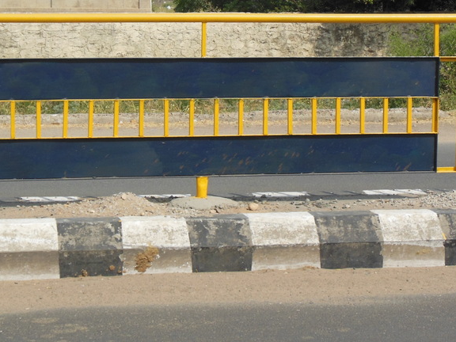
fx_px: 1304
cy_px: 107
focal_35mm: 99
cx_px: 179
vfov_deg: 14.9
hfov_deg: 19.8
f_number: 4.1
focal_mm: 10.2
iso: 125
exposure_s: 1/1250
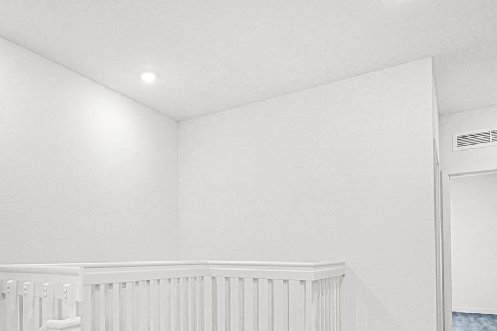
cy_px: 255
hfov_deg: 63.4
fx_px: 386
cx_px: 156
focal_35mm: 28
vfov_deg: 44.6
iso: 640
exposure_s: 1/30
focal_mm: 16
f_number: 8
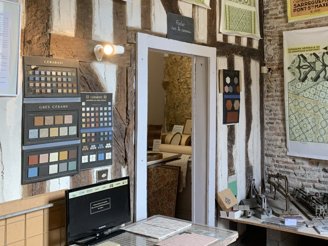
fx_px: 389
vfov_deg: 34.9
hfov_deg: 44.2
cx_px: 248
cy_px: 87
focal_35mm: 41
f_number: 1.8
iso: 125
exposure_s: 1/60
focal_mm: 4.25
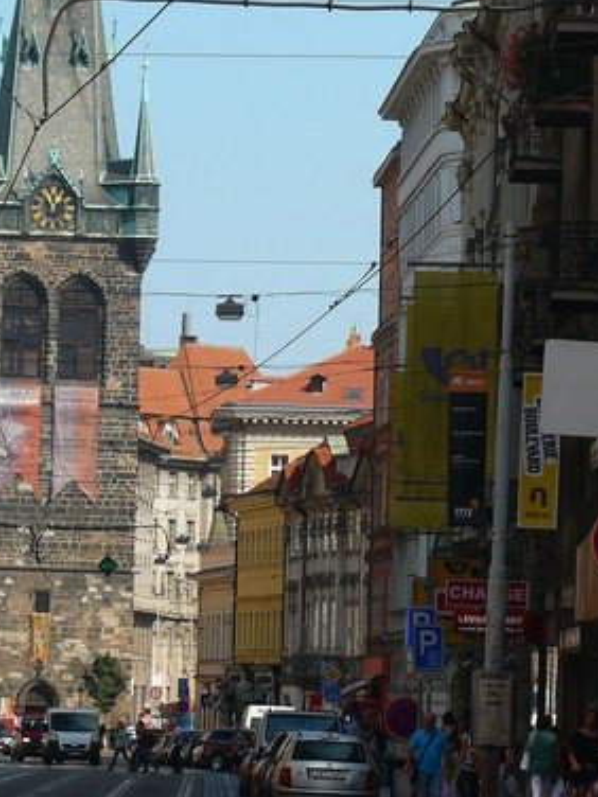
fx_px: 6242
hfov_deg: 5.5
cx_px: 291
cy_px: 422
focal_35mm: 271
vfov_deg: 7.3
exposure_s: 1/200
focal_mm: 28.8
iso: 100
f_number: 5
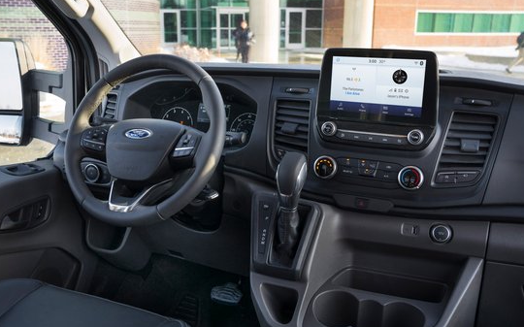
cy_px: 174
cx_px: 253
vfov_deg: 37.2
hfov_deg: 56.7
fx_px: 485
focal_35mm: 34
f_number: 6.3
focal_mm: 30
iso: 200
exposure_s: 1/50
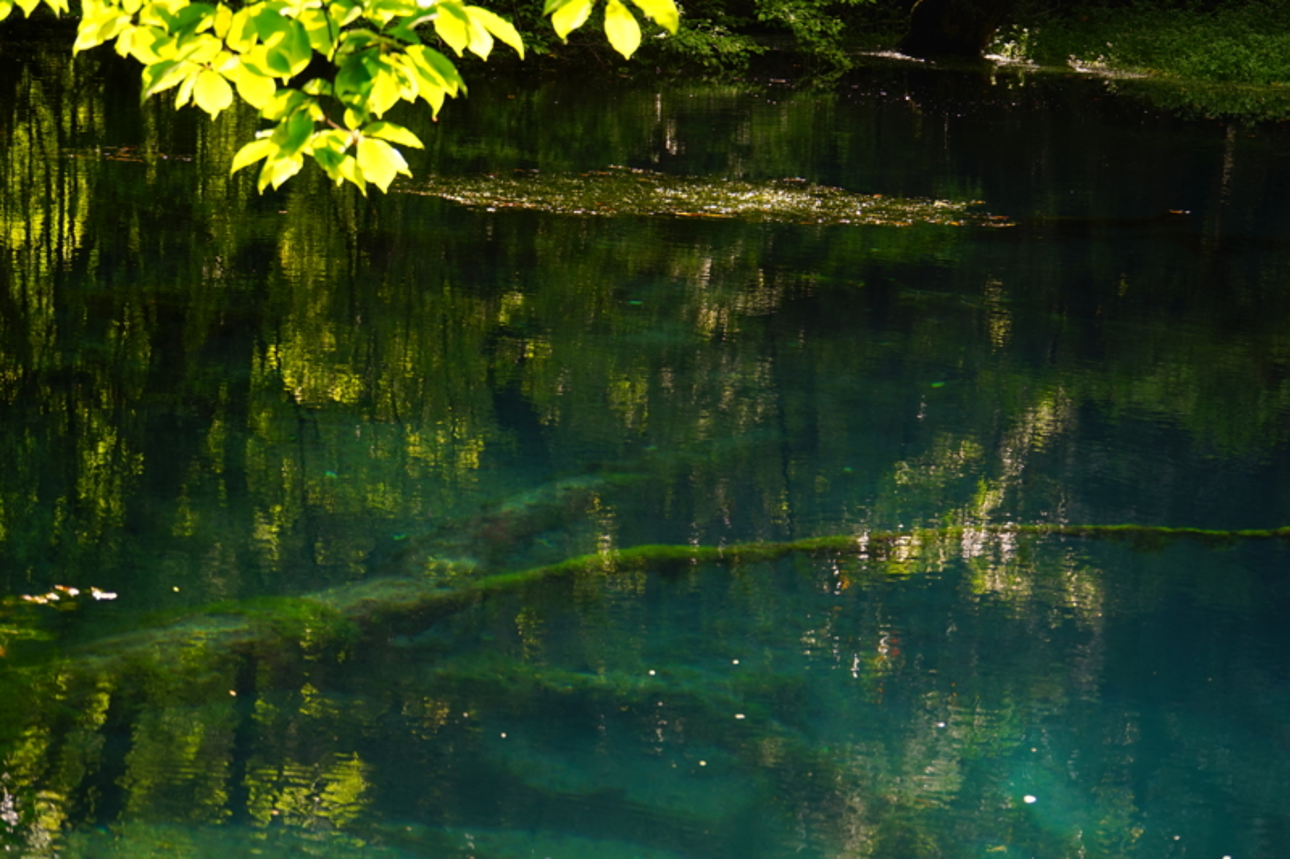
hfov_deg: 20.4
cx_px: 645
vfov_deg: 13.7
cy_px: 430
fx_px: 3582
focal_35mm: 100
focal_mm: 67
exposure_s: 1/100
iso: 125
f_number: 5.6
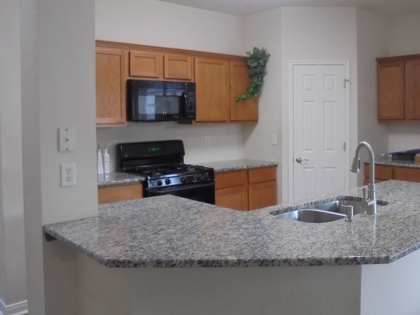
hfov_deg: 51.8
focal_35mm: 35
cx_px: 275
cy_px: 130
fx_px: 425
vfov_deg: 40.5
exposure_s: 1/30
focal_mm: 4.6
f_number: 3.5
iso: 320
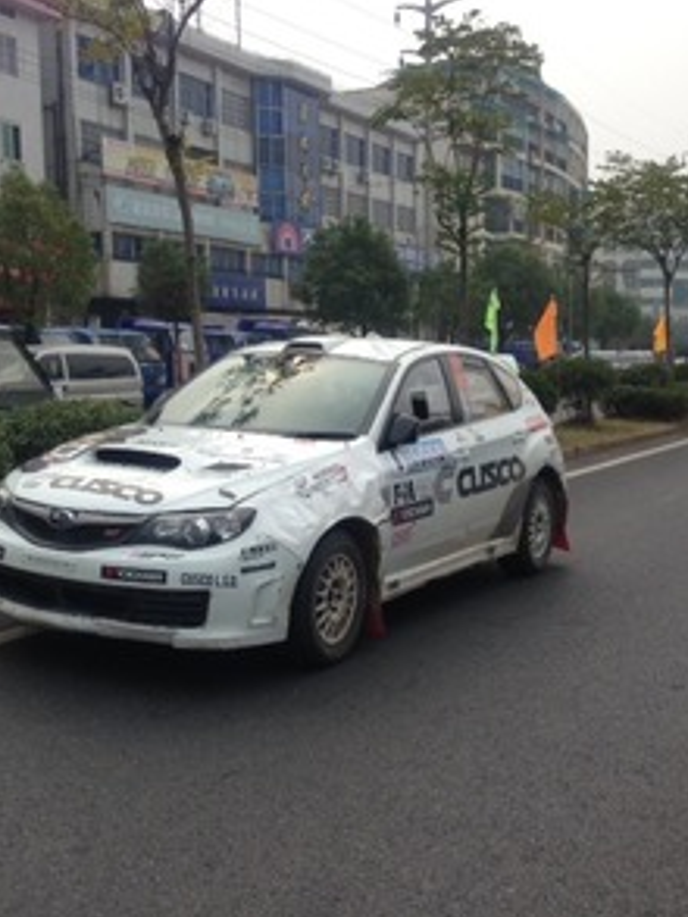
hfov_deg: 32.1
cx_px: 269
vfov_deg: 42.1
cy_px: 457
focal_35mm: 45
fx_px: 1192
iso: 50
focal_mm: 4.13
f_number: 2.4
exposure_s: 1/1205
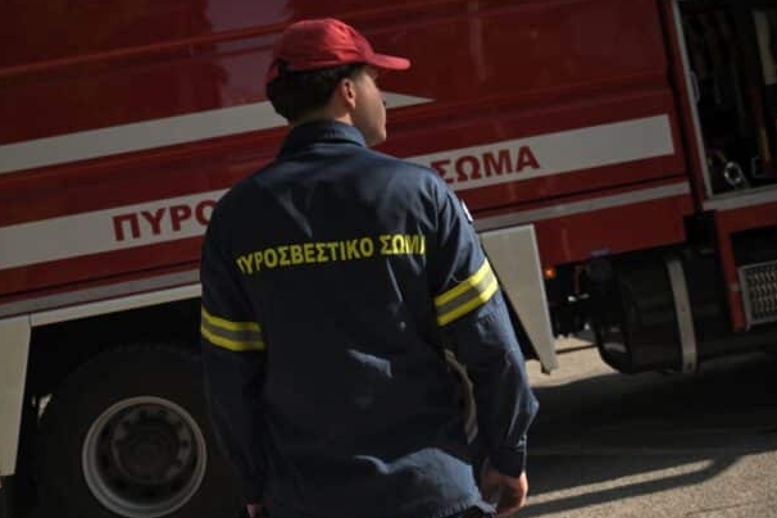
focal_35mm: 38
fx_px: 820
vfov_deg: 35.1
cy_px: 250
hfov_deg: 50.5
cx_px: 335
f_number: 4
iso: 1000
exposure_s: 1/10000
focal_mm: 30
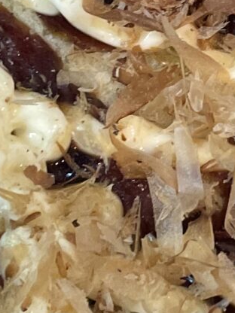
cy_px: 15
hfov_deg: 9.0
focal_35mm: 160
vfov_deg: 12.2
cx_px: 366
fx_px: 1448
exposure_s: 1/40
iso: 400
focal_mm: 4.2
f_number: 1.6
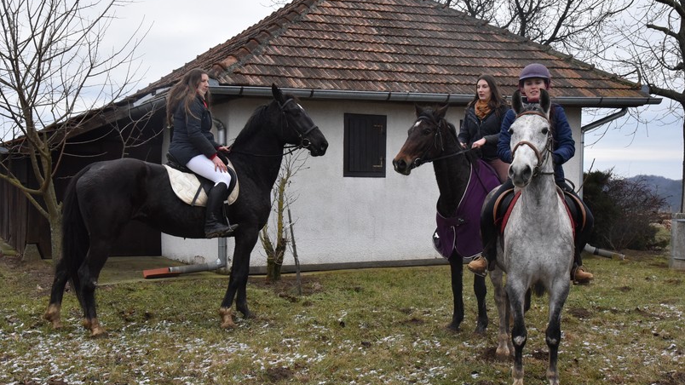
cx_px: 346
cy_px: 220
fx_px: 854
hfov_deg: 43.7
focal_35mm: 47
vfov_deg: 25.4
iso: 5000
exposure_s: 1/800
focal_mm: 44
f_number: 14
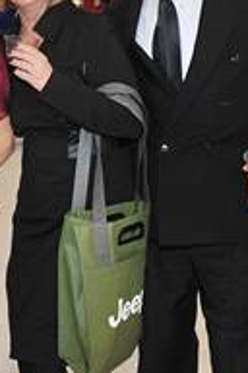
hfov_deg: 12.4
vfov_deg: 18.7
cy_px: 152
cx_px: -4
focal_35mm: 109
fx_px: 1126
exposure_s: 1/125
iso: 1250
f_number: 5.6
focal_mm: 38
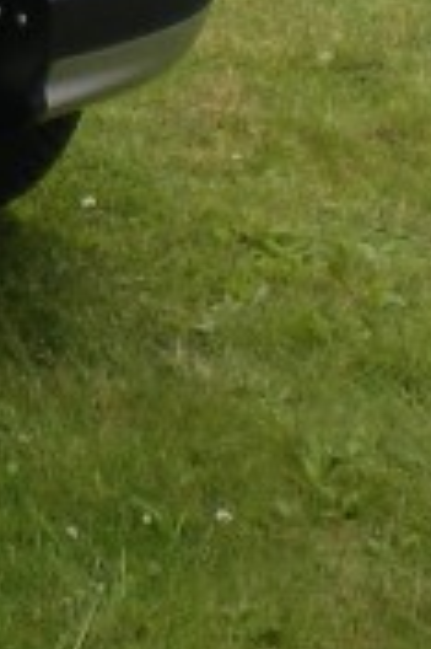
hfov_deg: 6.1
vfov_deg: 8.9
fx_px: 3922
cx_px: -486
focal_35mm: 218
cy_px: -697
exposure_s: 1/200
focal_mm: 6.3
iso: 50
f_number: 3.1
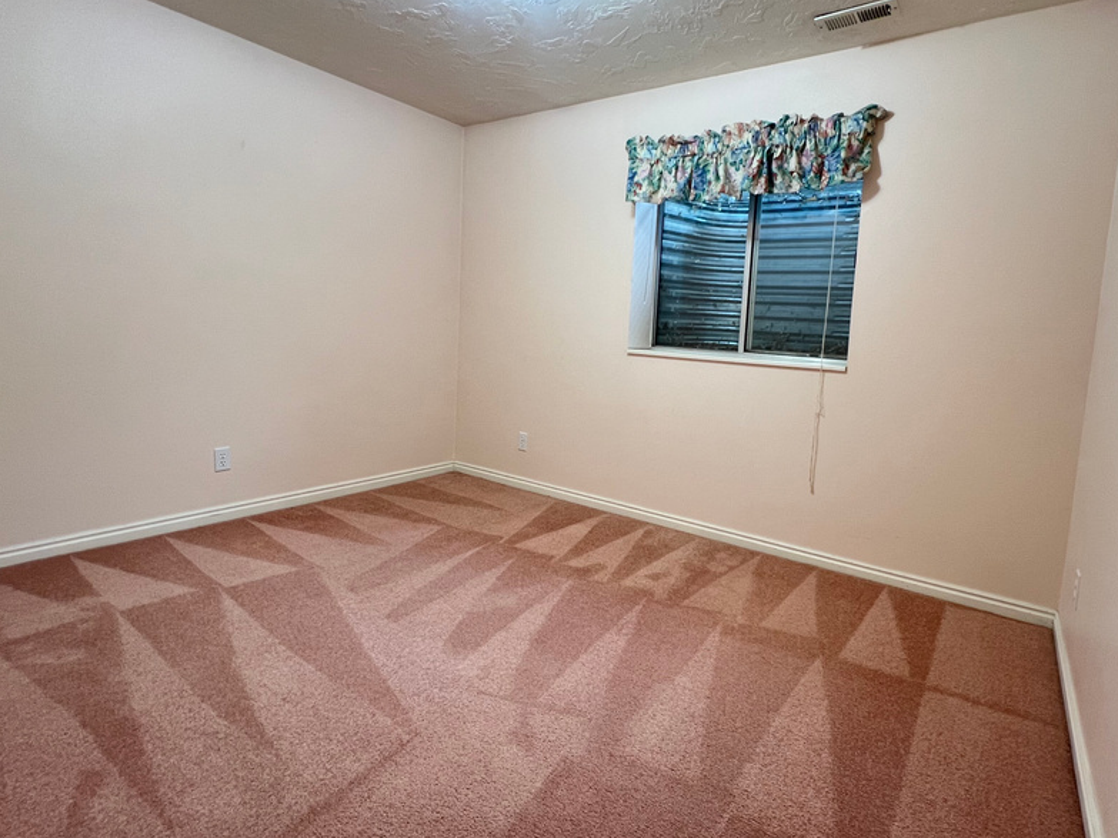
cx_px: 623
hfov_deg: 90.7
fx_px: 549
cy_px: 383
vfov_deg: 74.6
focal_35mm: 17
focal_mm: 1.57
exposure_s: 1/60
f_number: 1.8
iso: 160
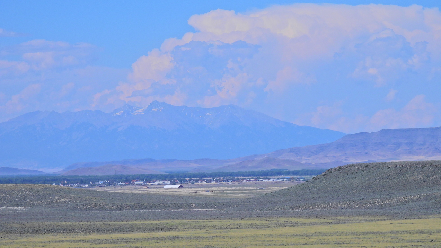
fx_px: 2818
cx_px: 220
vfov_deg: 5.0
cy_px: 155
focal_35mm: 241
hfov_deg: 8.9
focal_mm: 39.3
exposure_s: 1/2000
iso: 100
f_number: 4.5
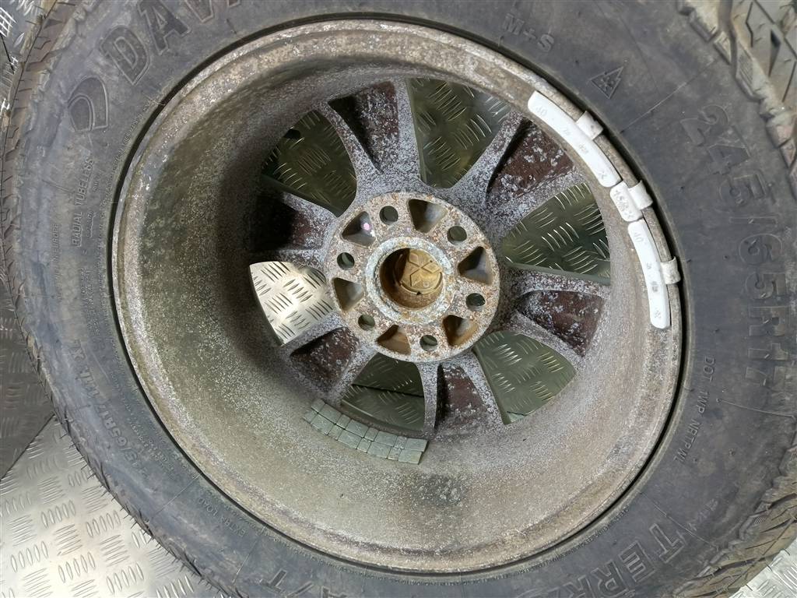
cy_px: 299
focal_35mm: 27
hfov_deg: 65.3
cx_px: 398
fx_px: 622
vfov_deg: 51.4
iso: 319
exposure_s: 1/33.3
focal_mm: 4.11
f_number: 1.6
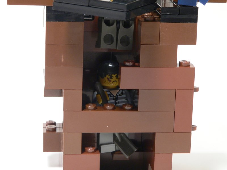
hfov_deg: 17.0
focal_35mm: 116
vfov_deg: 12.8
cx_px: 114
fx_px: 761
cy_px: 85
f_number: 5.6
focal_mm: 15.3
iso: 100
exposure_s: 1/4
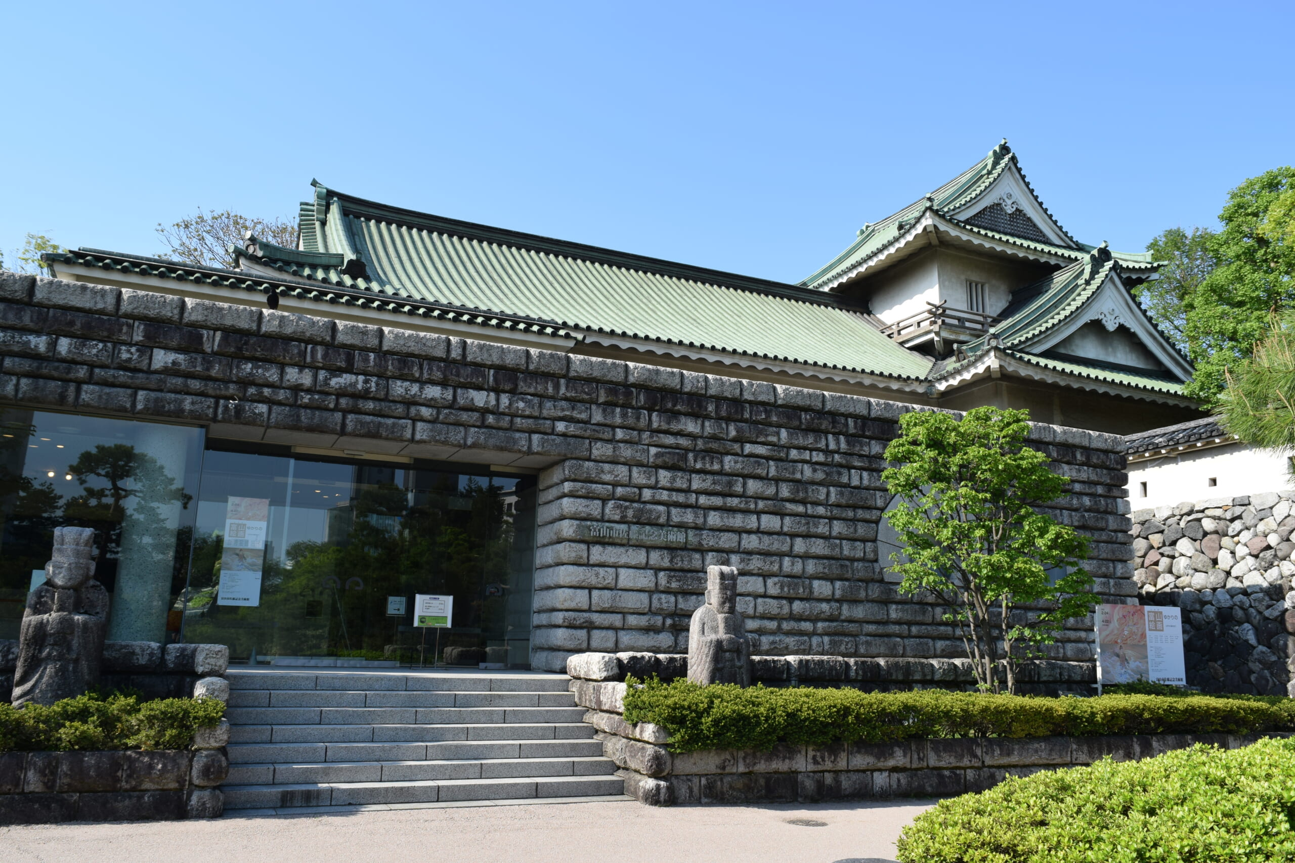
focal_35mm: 27
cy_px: 432
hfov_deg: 67.4
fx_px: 971
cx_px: 648
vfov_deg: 47.9
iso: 200
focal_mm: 18
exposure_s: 1/250
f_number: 8
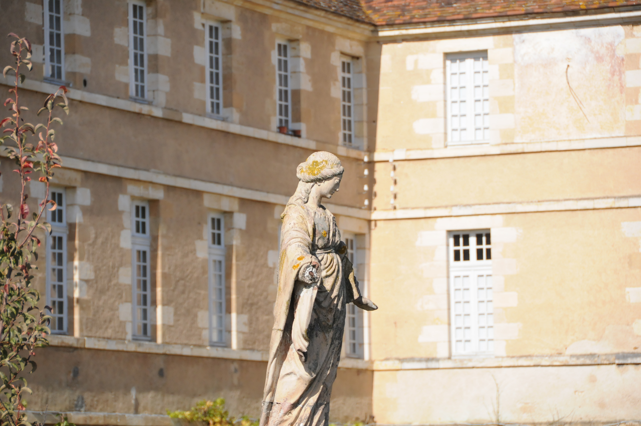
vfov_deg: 6.1
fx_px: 4001
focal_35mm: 225
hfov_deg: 9.2
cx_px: 320
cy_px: 213
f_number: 5.6
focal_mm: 150
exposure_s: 1/4000
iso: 800
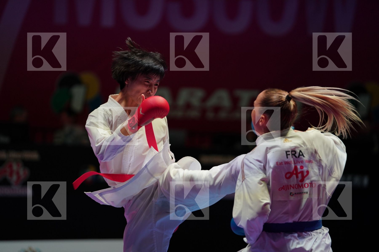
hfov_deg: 11.7
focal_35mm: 176
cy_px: 126
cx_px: 190
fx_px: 1853
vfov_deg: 7.8
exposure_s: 1/1000
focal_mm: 176
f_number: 2.8
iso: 1250
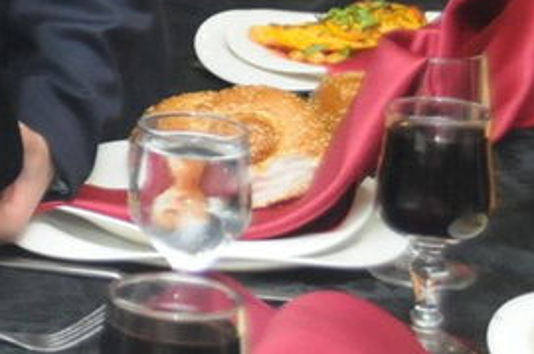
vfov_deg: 7.2
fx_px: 2769
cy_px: -226
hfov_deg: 9.8
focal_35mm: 187
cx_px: -706
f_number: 4
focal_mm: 24
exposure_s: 1/125
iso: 1600
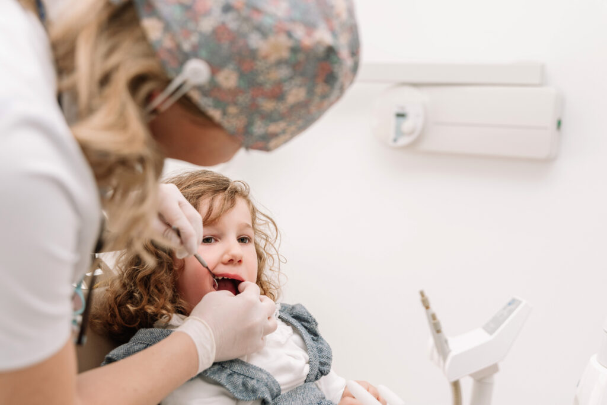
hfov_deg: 48.4
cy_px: 202
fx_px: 675
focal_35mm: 40
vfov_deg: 33.4
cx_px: 304
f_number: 2.8
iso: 400
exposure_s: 1/500
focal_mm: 40
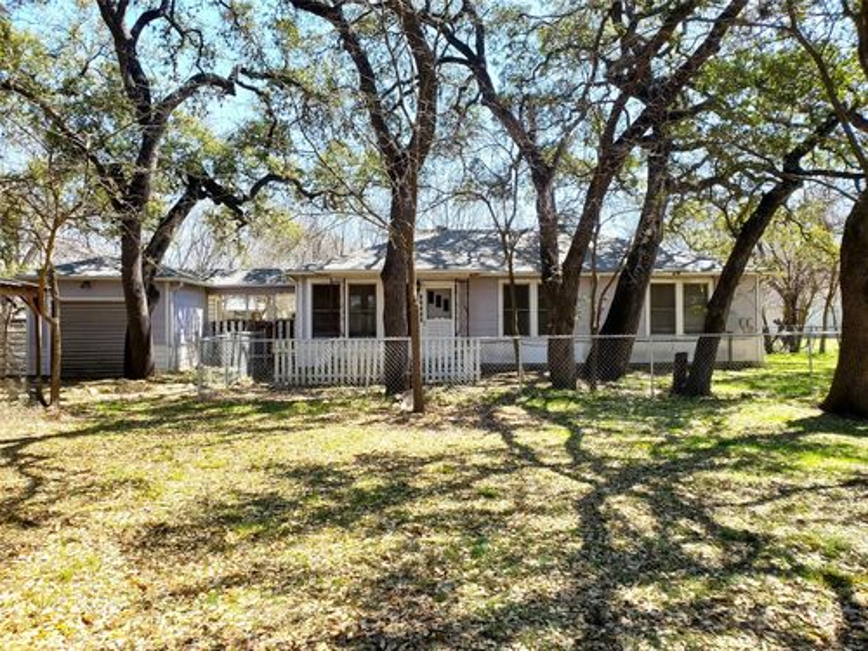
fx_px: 652
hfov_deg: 67.3
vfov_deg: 53.1
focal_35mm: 26
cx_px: 434
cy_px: 326
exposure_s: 1/467
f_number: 2.4
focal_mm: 4.3
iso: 50
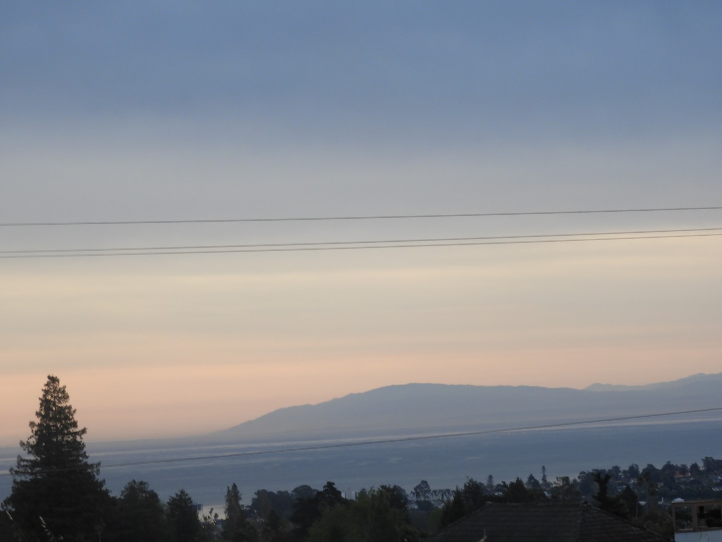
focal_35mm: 125
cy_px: 271
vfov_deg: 11.9
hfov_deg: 15.8
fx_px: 2607
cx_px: 361
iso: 140
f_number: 5
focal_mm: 22.4
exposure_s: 1/60
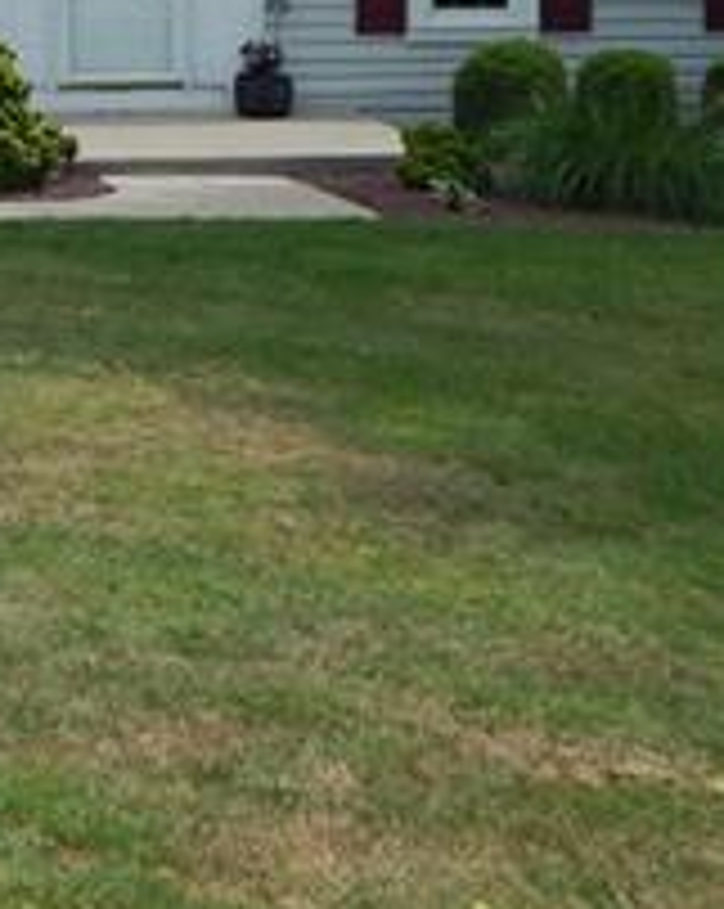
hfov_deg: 16.3
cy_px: -72
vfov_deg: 20.6
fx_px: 2389
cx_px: -229
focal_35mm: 89
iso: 125
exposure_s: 1/500
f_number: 6
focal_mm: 4
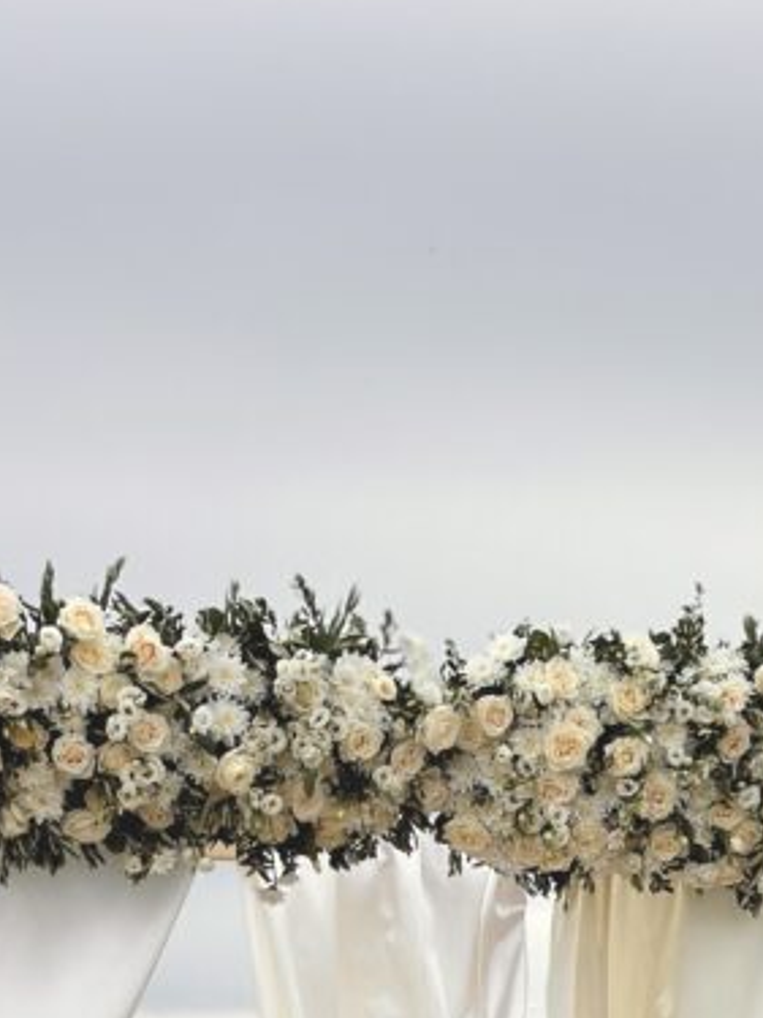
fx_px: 3852
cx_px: 451
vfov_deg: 14.3
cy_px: 1376
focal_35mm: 131
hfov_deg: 11.3
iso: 80
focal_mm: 6.86
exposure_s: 1/2532
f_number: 1.78
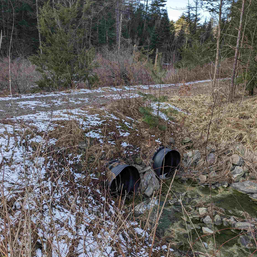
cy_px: 129
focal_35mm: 30
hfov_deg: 53.5
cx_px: 98
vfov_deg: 54.0
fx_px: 252
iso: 39
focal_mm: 5.43
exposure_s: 1/269
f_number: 1.89
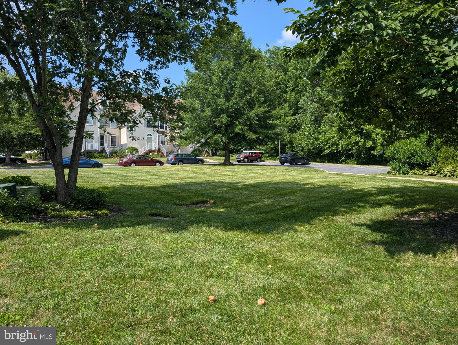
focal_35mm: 24
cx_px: 229
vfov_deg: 56.9
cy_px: 172
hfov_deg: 71.5
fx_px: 318
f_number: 1.68
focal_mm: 6.9
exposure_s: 1/877
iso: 21
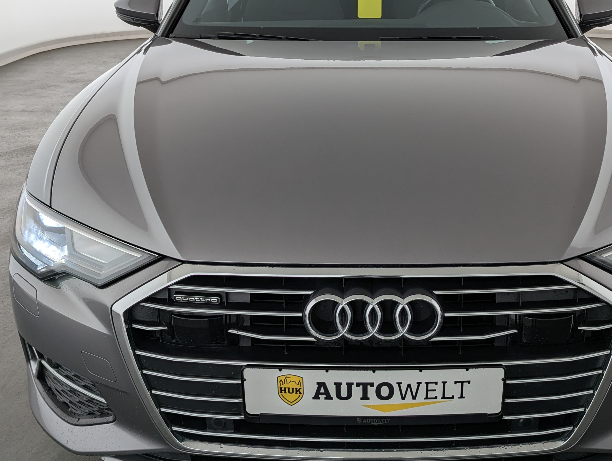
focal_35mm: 40
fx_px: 708
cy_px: 218
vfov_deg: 36.0
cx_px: 362
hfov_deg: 46.5
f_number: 1.85
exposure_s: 1/188
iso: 44
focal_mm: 6.81
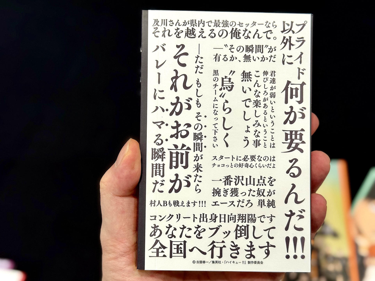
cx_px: 188
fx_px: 520
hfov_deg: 39.7
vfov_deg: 30.3
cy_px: 140
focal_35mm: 48
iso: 80
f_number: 1.78
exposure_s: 1/100
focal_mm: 6.76
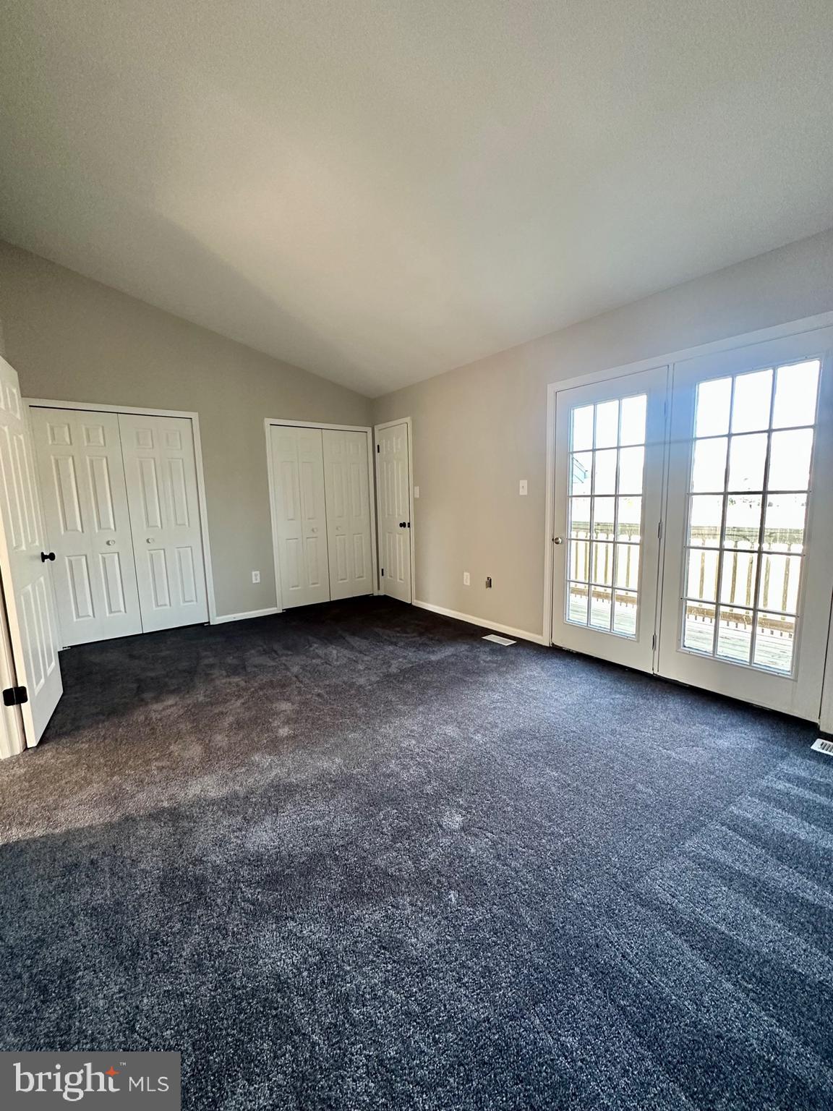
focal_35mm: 14
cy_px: 556
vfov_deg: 102.1
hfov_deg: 85.7
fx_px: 449
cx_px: 416
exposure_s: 1/71
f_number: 2.2
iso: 320
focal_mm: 2.22
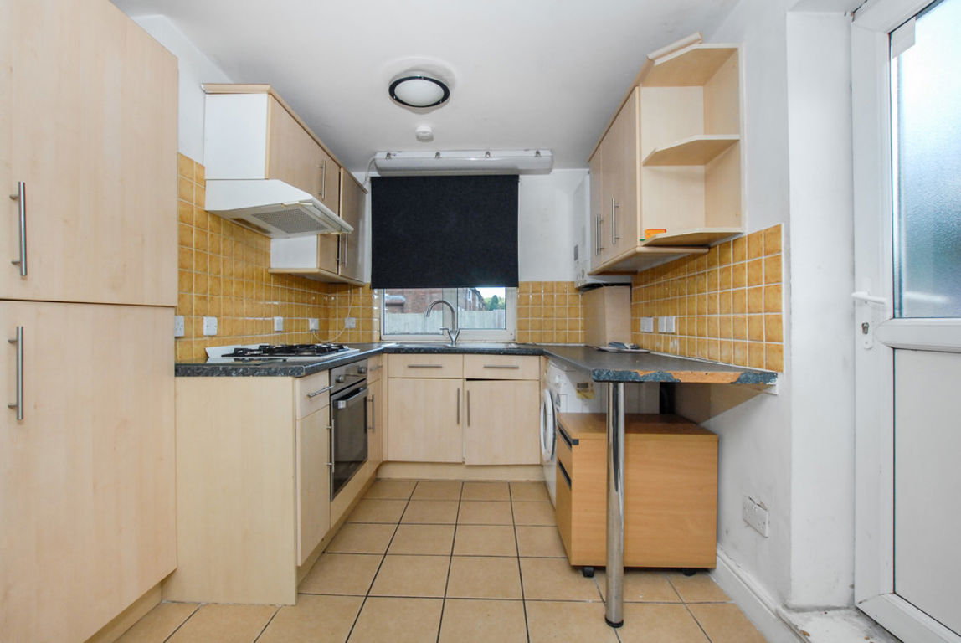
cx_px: 480
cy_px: 322
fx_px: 401
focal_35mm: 15
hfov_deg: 100.3
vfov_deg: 77.5
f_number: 11
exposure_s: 1/60
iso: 400
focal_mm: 10
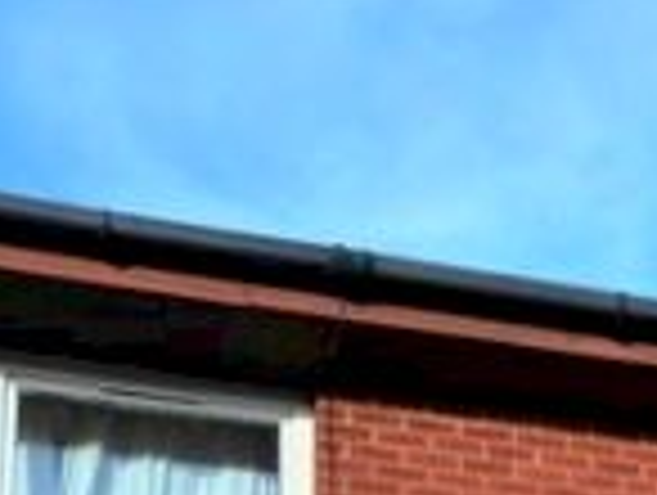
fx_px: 1312
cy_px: 1024
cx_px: 414
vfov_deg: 16.0
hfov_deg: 28.0
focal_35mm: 69
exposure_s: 1/125
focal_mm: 10
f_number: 5.6
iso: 110
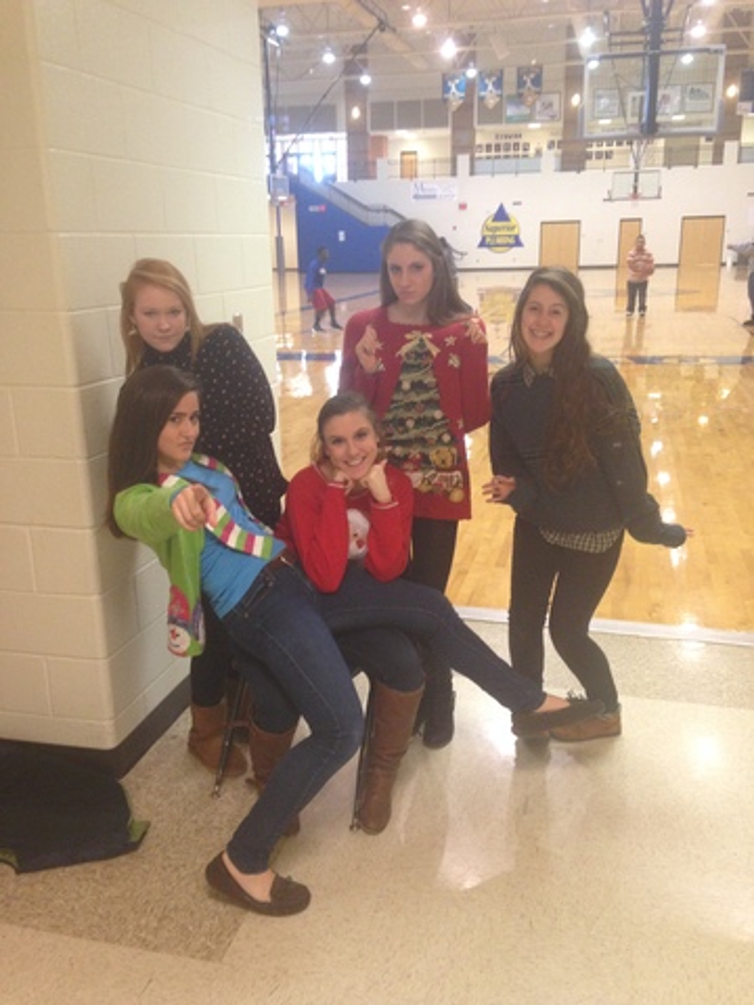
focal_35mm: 33
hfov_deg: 42.9
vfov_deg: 55.4
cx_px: 377
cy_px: 502
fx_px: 958
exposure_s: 1/20
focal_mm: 4.12
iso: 160
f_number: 2.4
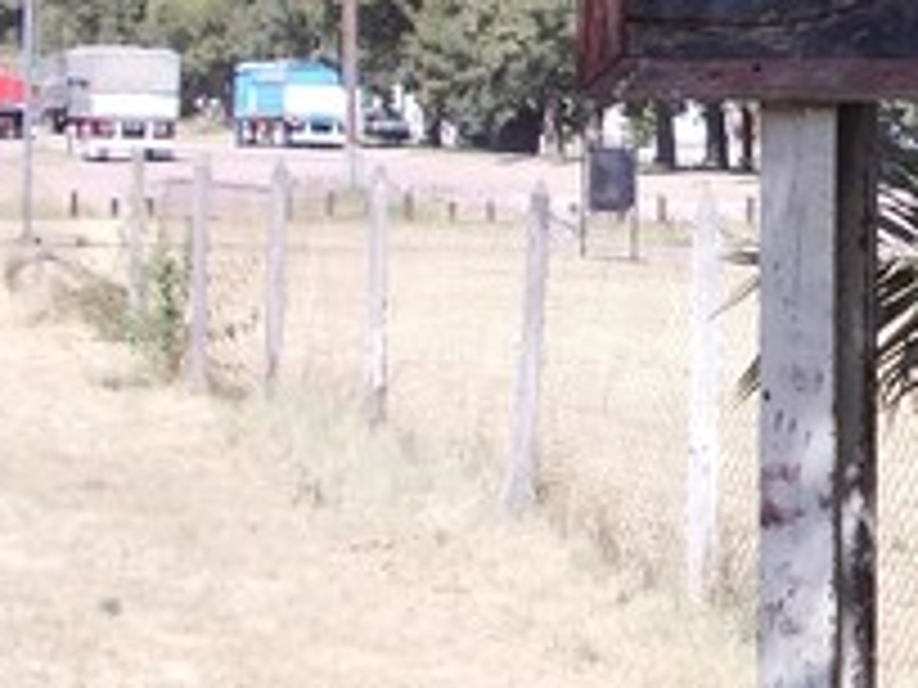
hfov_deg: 8.6
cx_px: 1404
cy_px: 571
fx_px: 5967
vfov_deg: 6.6
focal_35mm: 225
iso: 80
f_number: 4
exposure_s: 1/320
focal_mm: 8.5
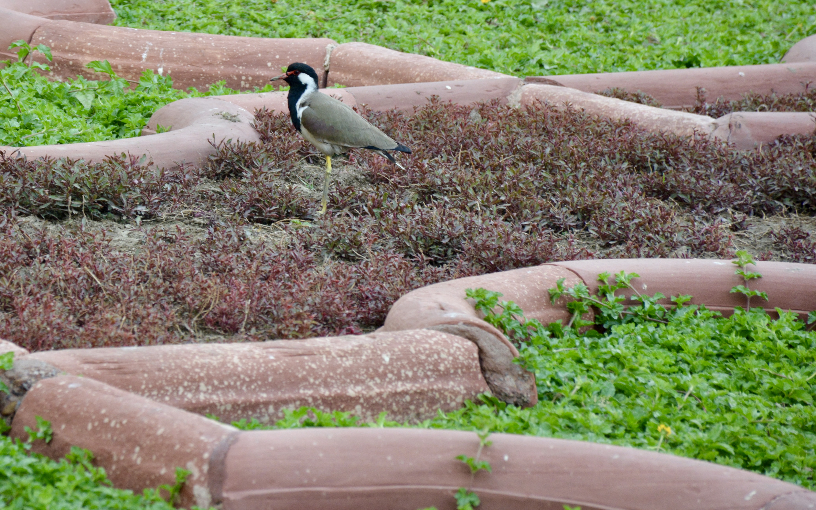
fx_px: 6871
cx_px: 256
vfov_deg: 4.2
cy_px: 194
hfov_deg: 6.8
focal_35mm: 309
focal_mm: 140
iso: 800
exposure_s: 1/200
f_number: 5.6
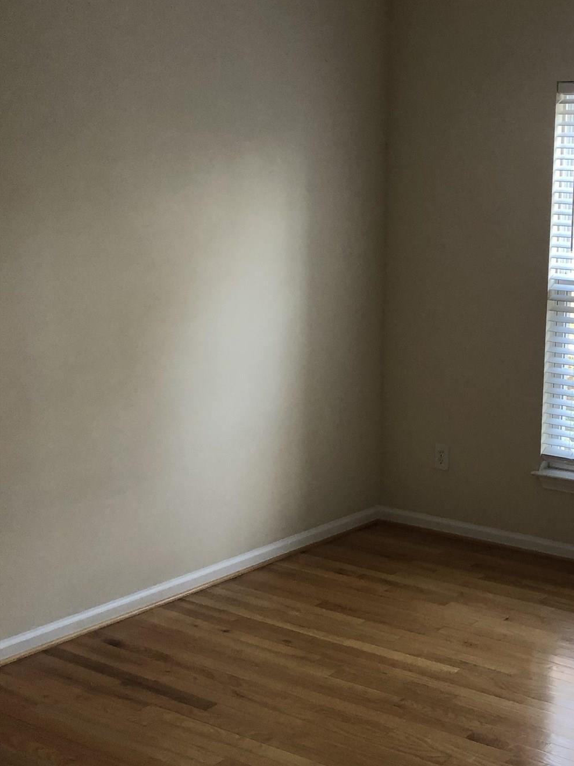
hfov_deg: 28.7
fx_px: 1084
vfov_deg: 38.9
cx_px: 501
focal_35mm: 49
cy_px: 388
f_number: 1.8
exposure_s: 1/20
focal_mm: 4
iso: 40
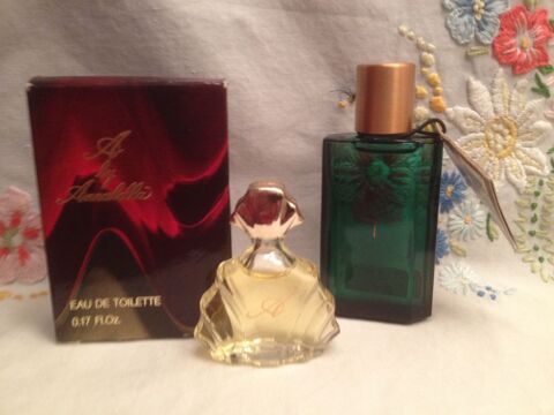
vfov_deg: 40.7
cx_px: 277
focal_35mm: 35
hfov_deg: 52.6
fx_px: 560
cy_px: 208
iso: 250
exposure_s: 1/20
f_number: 2.4
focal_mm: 4.28
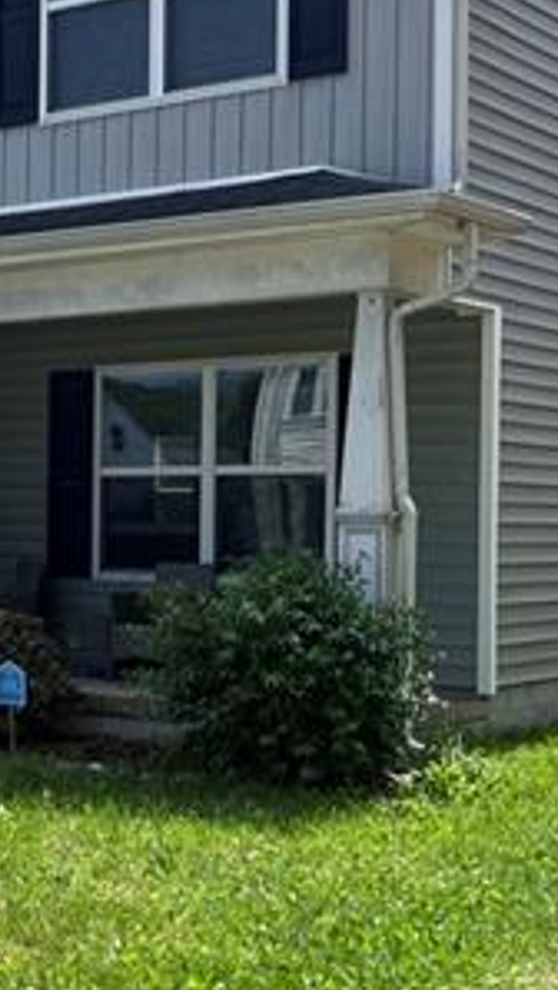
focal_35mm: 73
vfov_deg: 28.9
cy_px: 538
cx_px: -169
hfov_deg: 15.7
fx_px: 1917
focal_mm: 5.7
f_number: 1.5
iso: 50
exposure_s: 1/3571
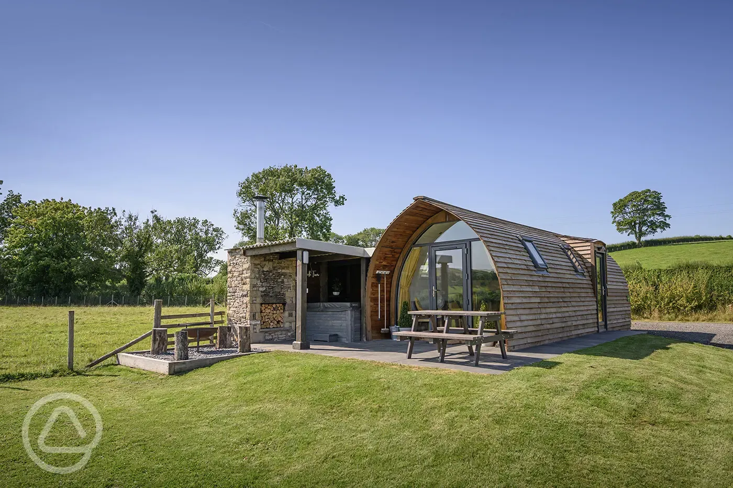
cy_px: 244
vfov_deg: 64.5
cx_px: 366
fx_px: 387
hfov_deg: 86.9
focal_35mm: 19
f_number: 4
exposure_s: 1/200
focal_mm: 19
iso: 125
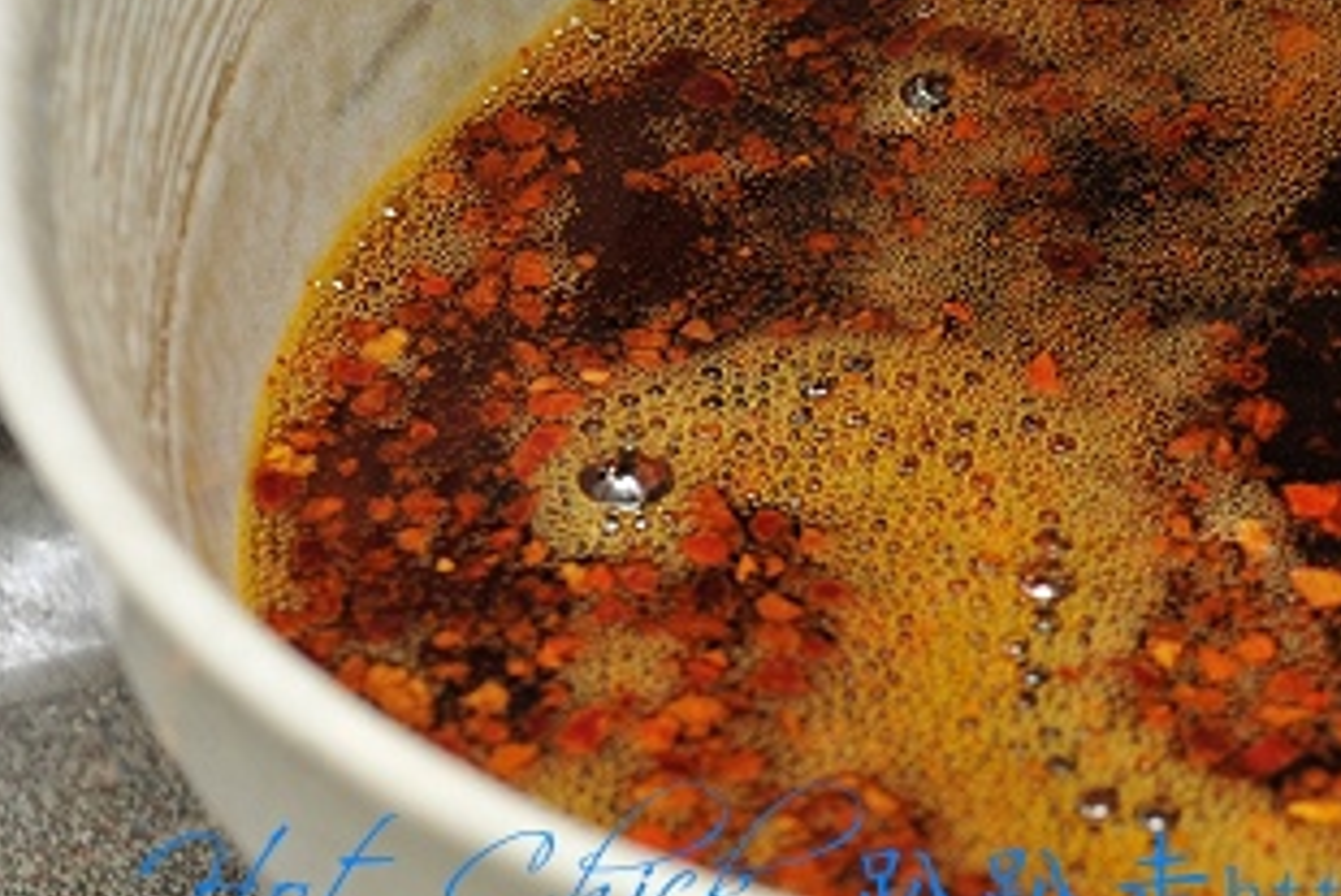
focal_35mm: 278
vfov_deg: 4.9
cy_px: 158
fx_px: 10360
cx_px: 1363
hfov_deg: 7.4
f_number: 8
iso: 400
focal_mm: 90
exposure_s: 1/60
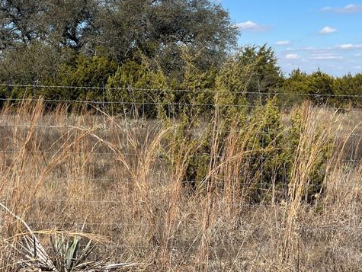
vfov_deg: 26.0
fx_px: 586
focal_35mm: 56
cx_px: 119
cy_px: 89
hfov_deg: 34.0
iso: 50
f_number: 1.6
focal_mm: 5.1
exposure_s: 1/4854
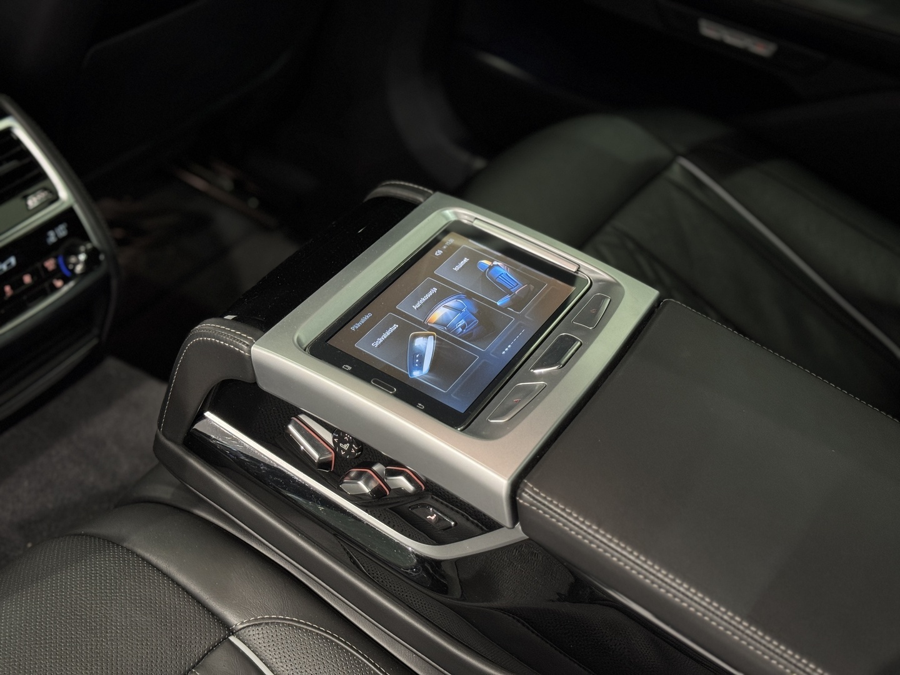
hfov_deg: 39.7
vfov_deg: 30.3
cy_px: 338
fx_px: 1248
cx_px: 450
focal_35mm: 48
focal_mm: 6.76
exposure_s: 1/43
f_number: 1.78
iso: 250
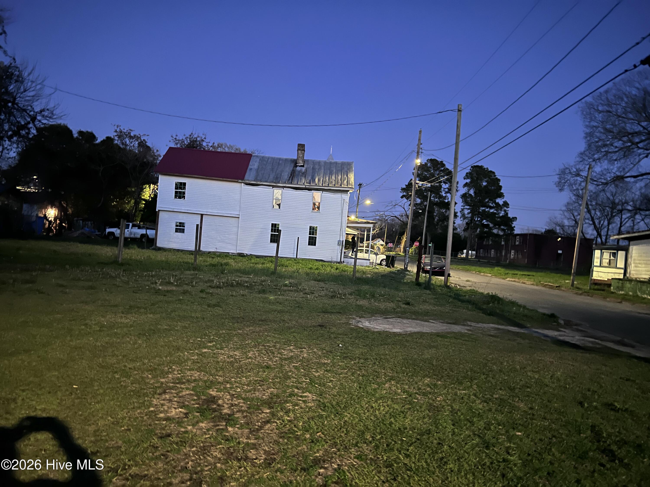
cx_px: 325
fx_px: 488
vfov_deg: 53.1
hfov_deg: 67.3
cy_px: 244
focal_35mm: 26
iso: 1000
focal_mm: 5.7
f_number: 1.5
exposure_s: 1/9
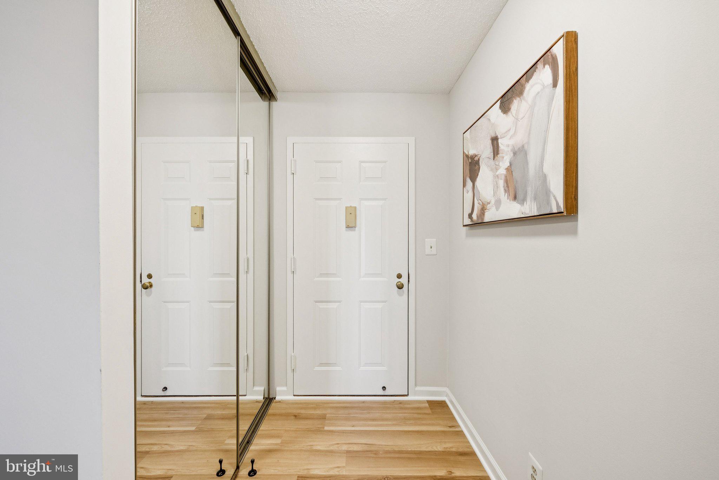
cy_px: 240
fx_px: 280
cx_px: 360
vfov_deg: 81.3
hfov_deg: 104.2
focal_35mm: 14
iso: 640
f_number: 7.1
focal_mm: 14
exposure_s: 1/25
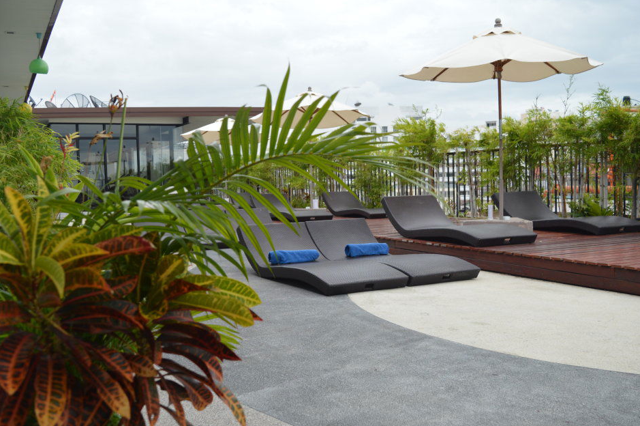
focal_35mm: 36
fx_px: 639
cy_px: 226
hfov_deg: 53.2
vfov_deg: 36.8
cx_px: 304
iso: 400
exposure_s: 1/1000
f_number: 4.5
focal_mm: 22
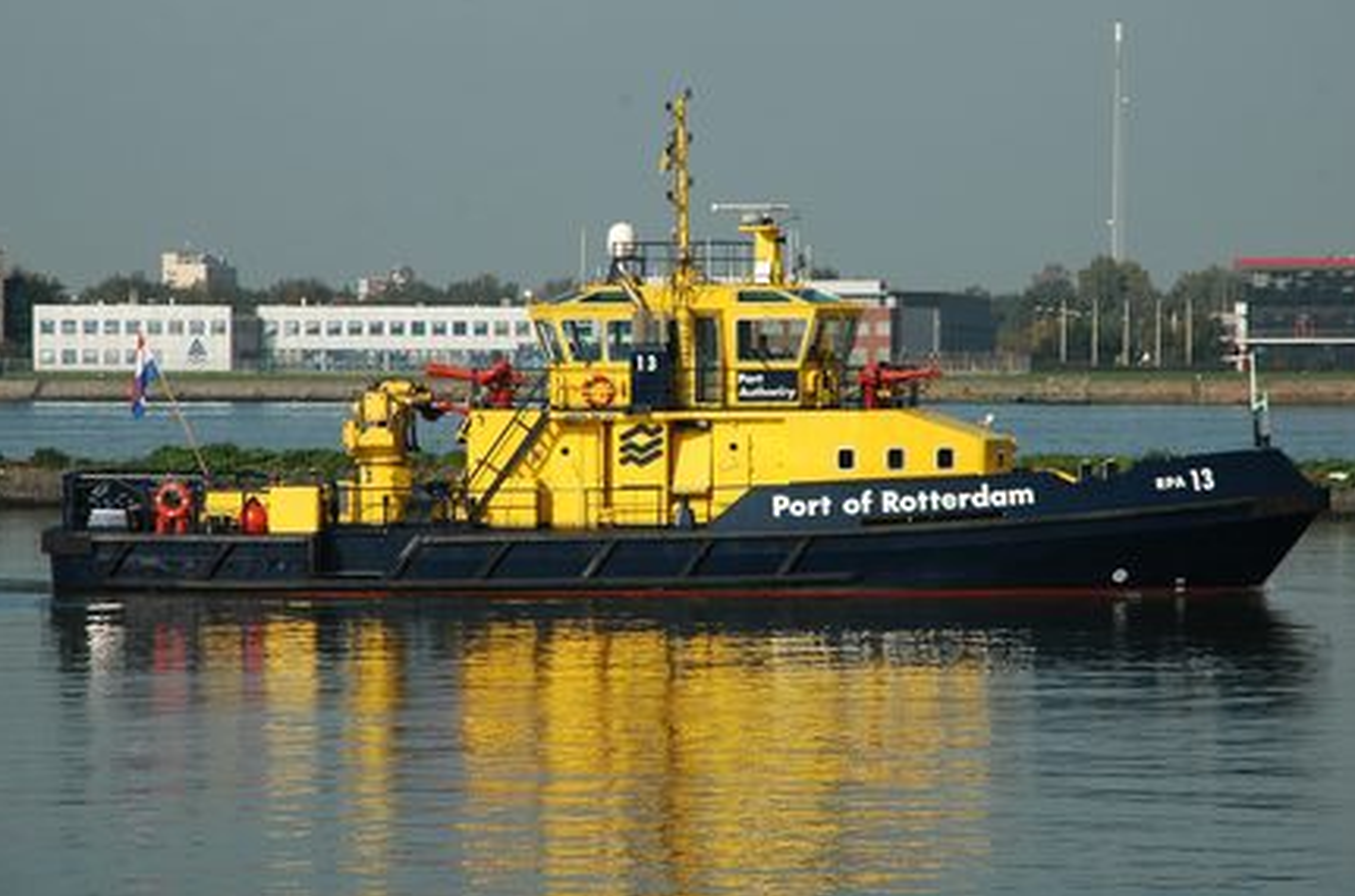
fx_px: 7508
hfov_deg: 10.3
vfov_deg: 6.8
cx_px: 662
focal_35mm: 200
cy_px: 384
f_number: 10
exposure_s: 1/500
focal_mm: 116
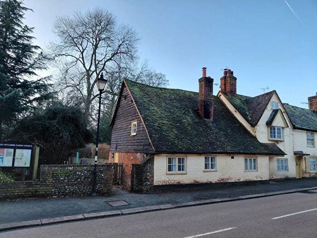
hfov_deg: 69.4
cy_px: 119
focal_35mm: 25
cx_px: 158
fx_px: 229
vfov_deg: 54.9
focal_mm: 4.69
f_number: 1.8
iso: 50
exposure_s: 1/239
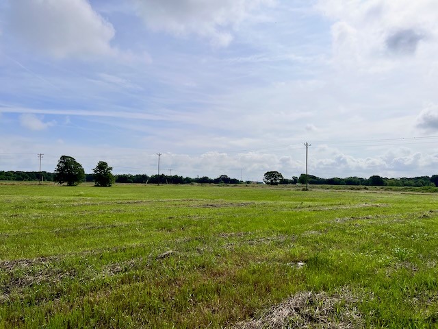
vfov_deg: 53.1
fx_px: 329
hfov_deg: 67.3
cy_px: 164
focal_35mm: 26
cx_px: 219
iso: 40
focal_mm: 5.7
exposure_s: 1/16393
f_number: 1.5
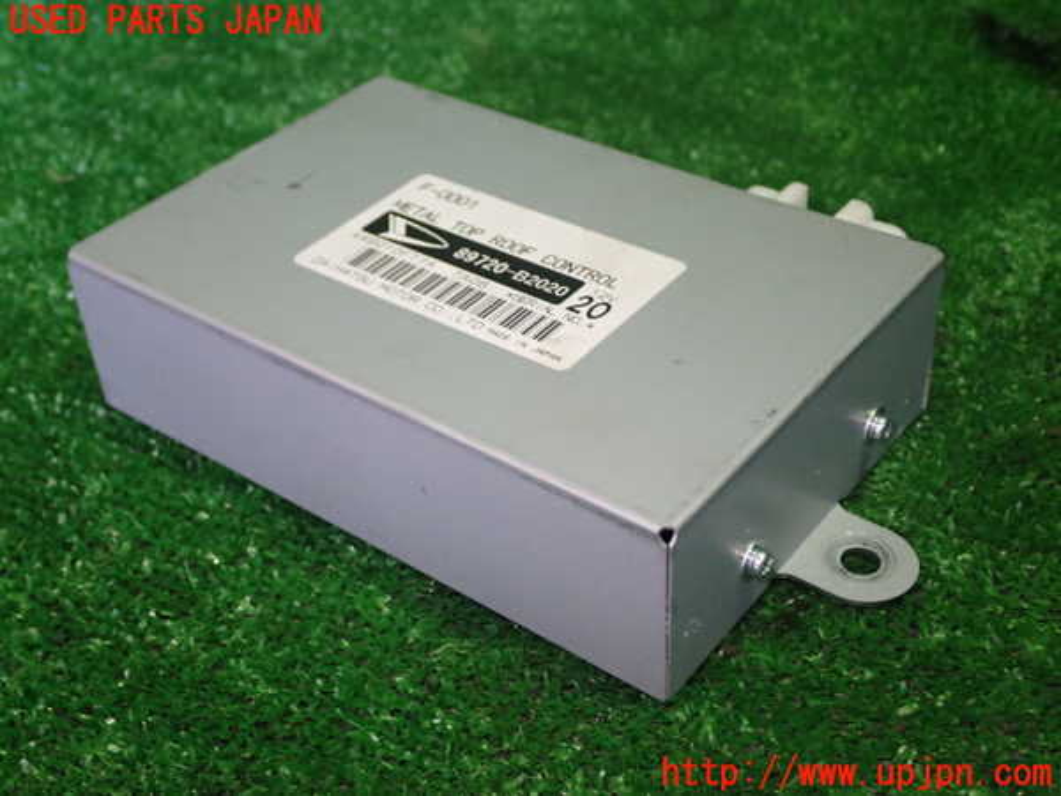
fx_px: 1441
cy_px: 398
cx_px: 530
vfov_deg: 30.9
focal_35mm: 47
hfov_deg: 40.4
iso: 640
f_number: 3.1
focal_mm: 8.4
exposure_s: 1/50
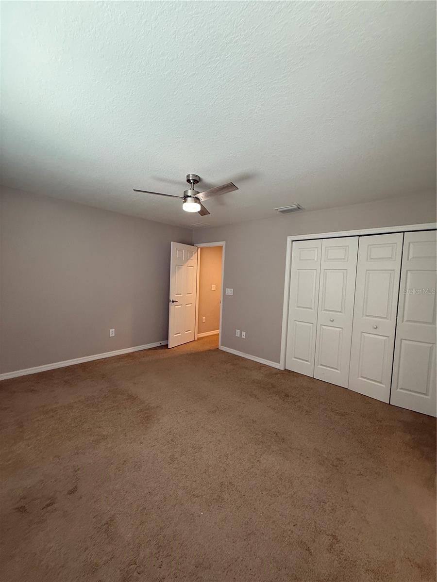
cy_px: 291
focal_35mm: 14
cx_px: 218
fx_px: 236
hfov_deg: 85.7
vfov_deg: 102.1
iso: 250
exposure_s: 1/120
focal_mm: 2.22
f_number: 2.2
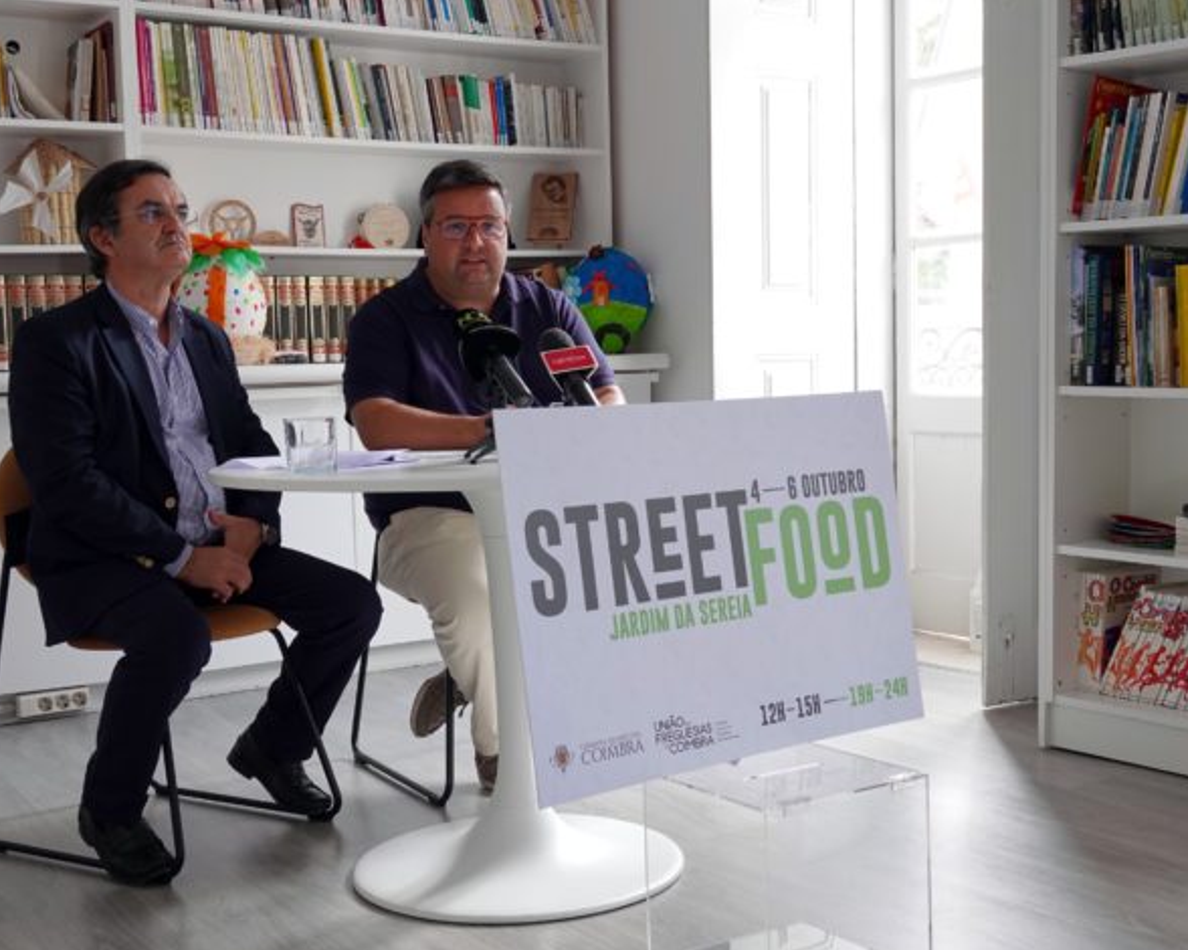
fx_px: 1617
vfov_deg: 32.7
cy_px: 483
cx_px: 630
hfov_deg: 40.3
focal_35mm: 46
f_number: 3.2
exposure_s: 1/40
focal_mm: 14.65
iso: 125
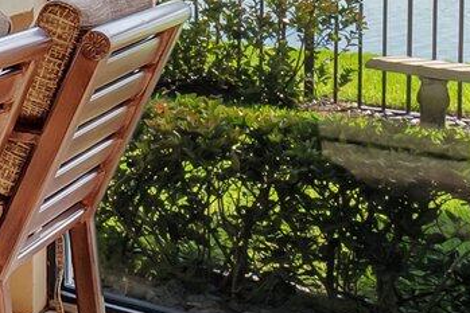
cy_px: -162
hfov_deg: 15.5
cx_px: -593
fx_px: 1149
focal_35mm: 88
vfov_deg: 14.5
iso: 640
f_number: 8
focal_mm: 10
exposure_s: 1/125
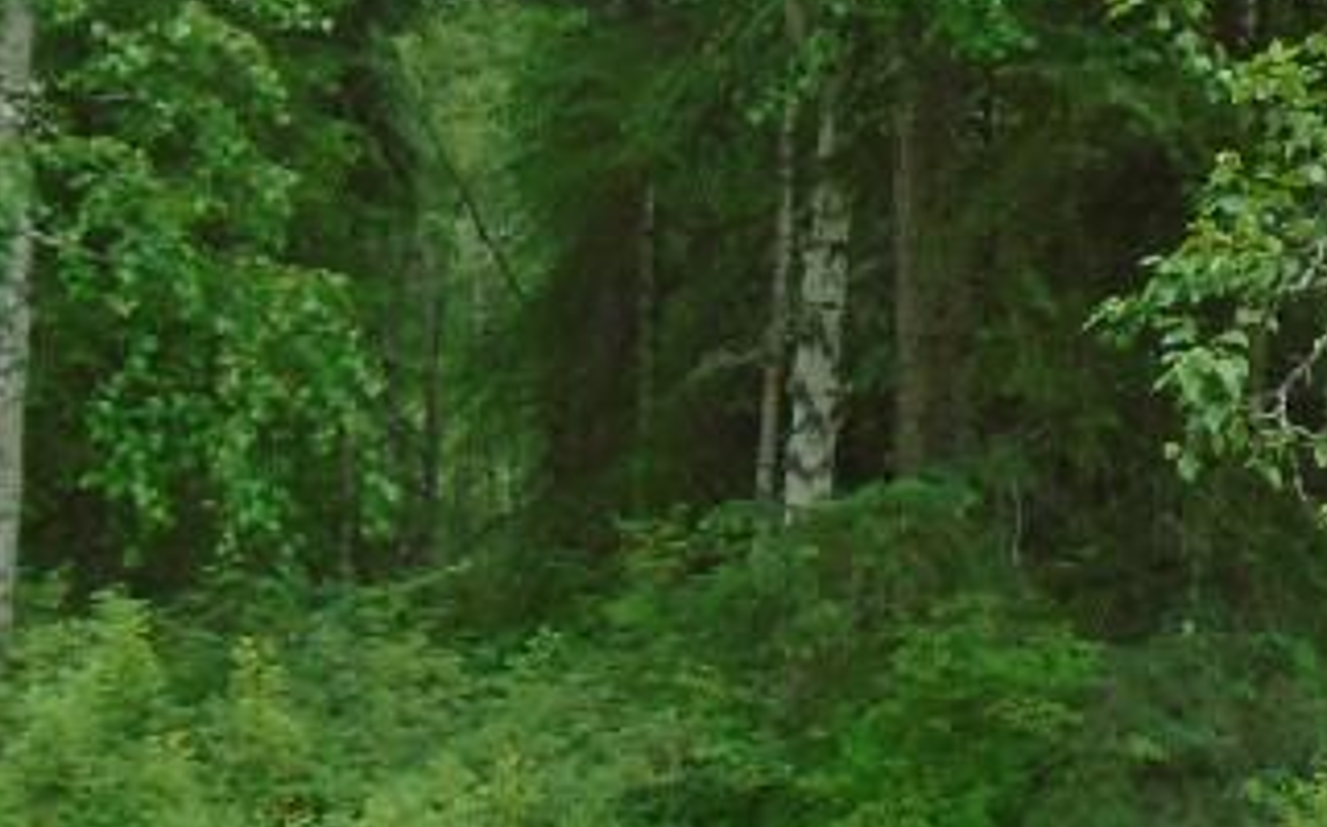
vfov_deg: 14.8
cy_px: 434
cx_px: 1910
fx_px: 3180
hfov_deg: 20.6
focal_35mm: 88
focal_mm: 4.6
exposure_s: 1/125
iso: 100
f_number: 3.2
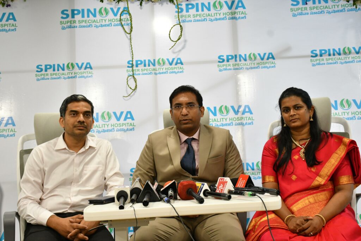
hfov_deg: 38.2
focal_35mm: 52
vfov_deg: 26.0
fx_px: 521
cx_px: 180
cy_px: 120
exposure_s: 1/100
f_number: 5.6
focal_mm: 35
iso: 2000
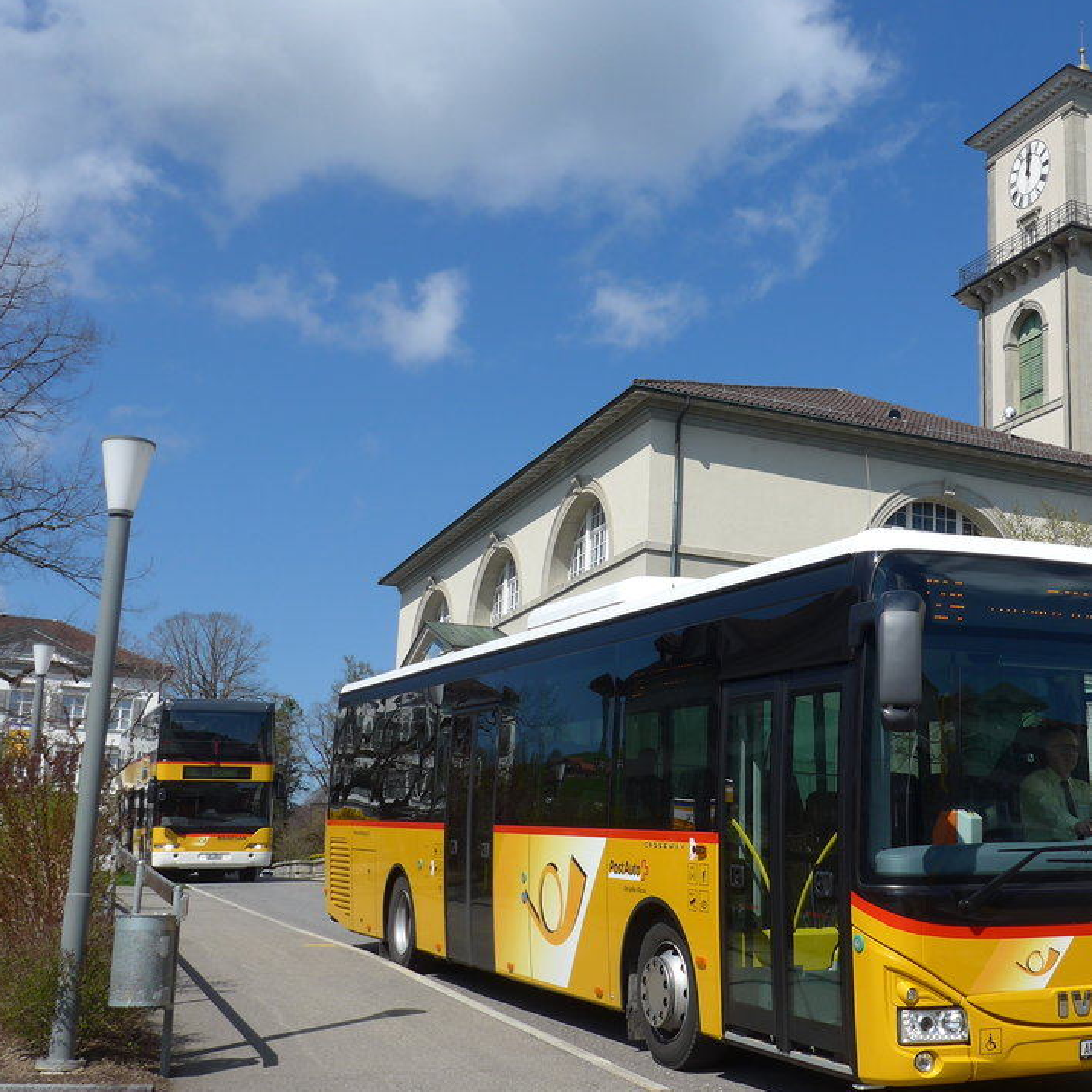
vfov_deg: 39.1
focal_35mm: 43
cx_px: 809
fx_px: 1535
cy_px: 597
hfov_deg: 38.2
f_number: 3.2
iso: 80
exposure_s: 1/1600
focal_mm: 6
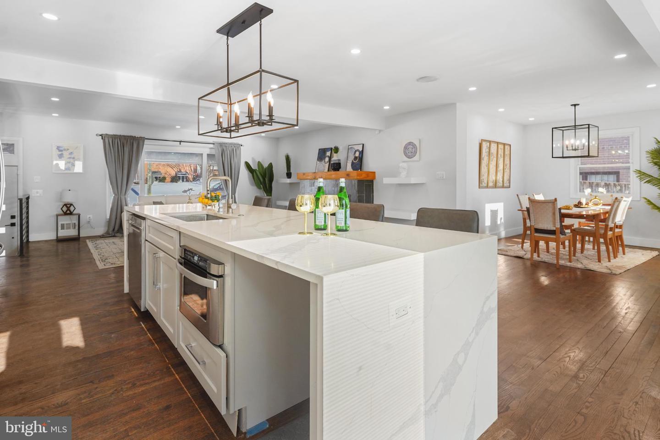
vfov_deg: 70.4
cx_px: 330
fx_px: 312
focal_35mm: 17
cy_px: 220
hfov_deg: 93.3
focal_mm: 17
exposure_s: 1/80
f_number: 4.5
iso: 500
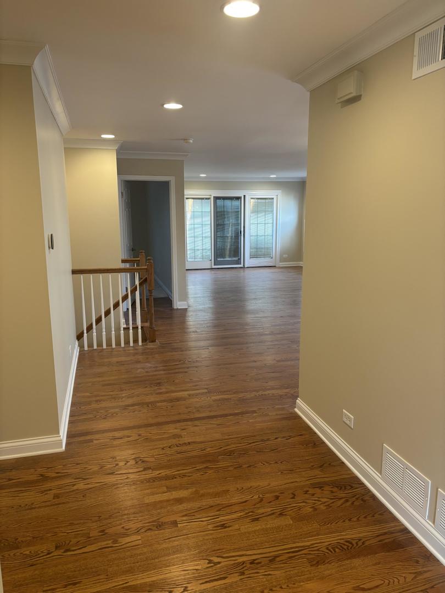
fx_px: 446
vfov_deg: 67.3
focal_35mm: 26
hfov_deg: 53.1
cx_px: 222
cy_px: 296
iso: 125
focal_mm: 5.96
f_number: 1.6
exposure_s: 1/60
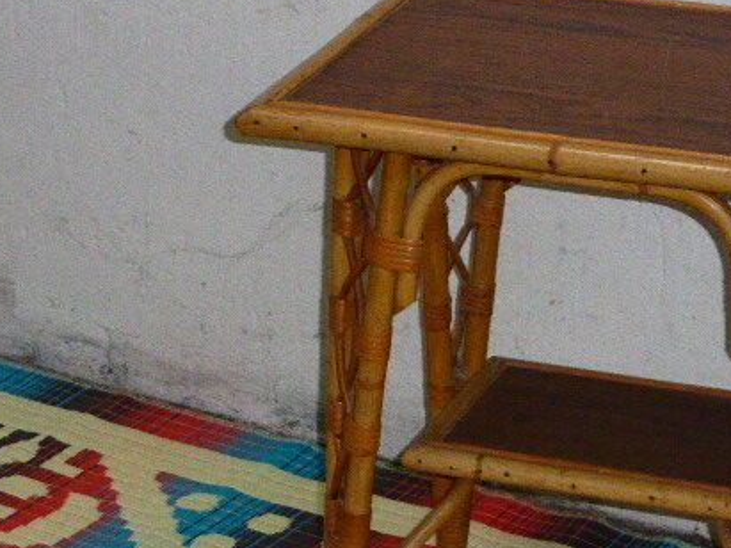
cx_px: 541
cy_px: 407
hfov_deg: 12.2
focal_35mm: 162
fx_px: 3420
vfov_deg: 9.1
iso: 800
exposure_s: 1/60
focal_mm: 17.1
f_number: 5.3
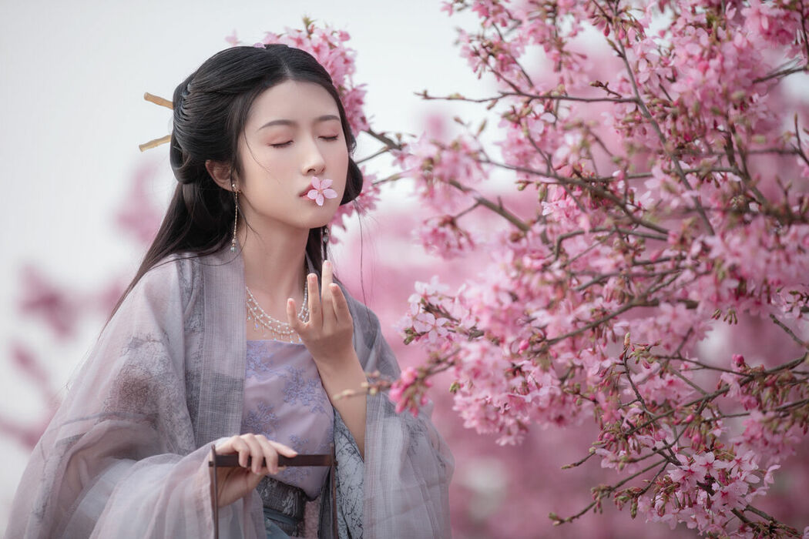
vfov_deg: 7.6
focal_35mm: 181
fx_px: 4067
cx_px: 404
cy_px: 270
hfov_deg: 11.4
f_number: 2.8
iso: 100
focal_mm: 182
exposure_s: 1/640
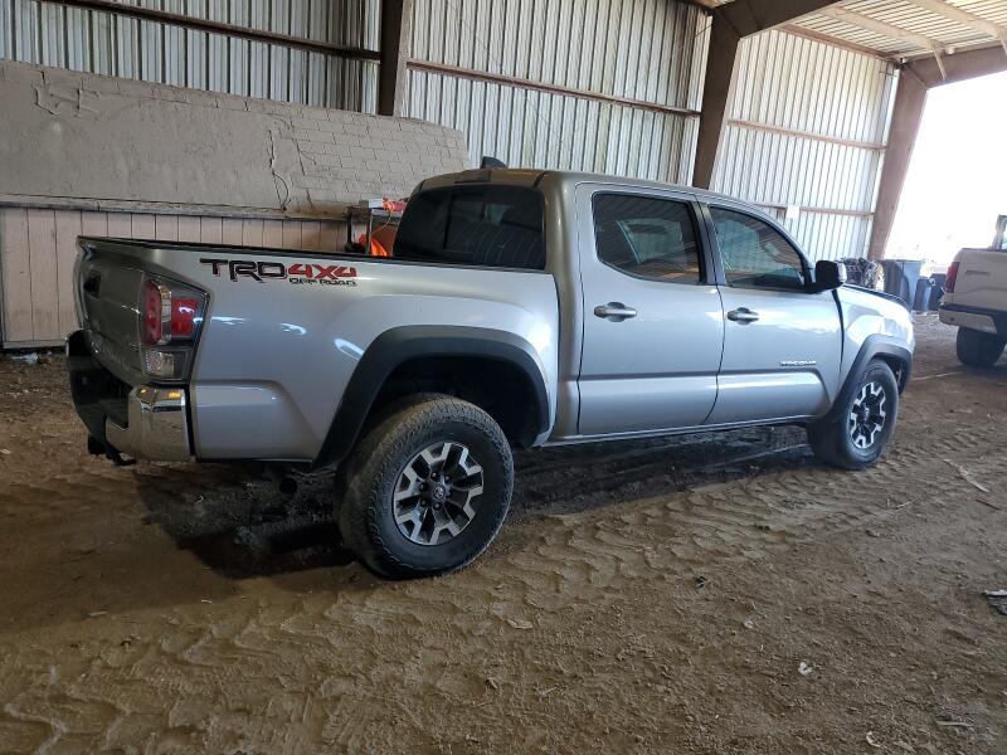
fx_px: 756
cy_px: 378
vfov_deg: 53.1
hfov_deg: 67.3
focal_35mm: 26
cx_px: 504
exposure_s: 1/120
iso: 60
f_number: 1.5
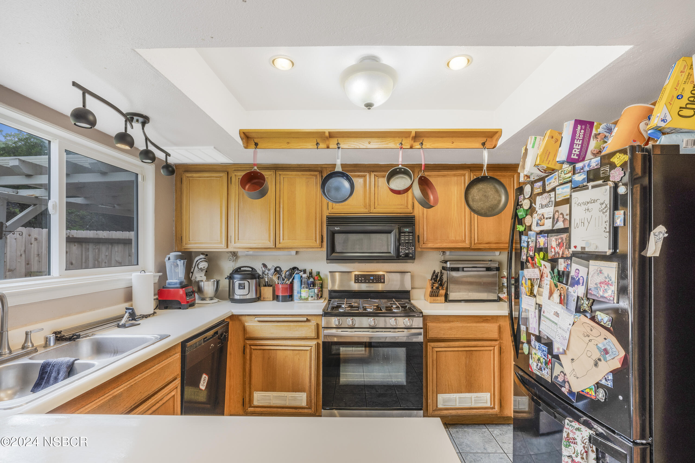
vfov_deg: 73.7
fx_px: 309
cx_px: 348
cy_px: 232
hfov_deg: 96.7
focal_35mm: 16
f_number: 8
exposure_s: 1/50
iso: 640
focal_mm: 16
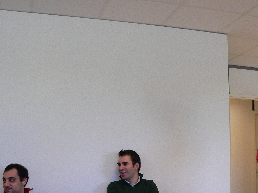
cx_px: 164
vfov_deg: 27.2
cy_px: 140
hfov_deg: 35.9
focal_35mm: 53
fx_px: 395
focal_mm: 6
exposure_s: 1/50
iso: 200
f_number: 2.8
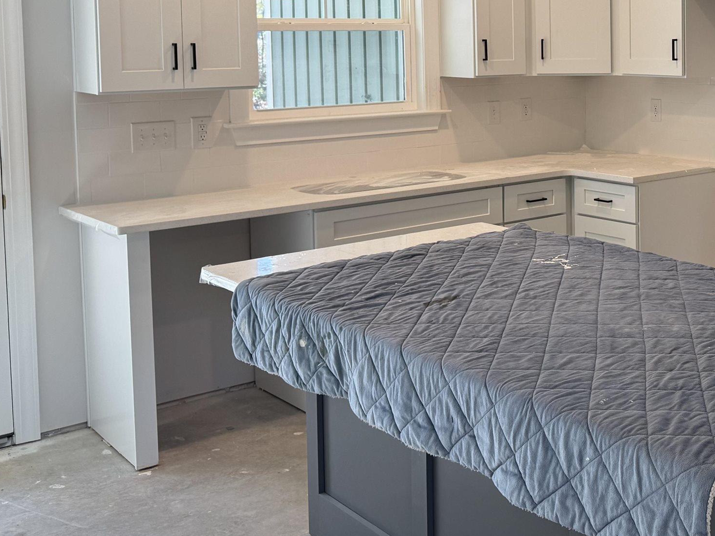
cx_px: 684
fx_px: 1033
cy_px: 99
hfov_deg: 35.2
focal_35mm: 50
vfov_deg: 28.4
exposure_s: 1/120
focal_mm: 6.76
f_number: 1.78
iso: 80
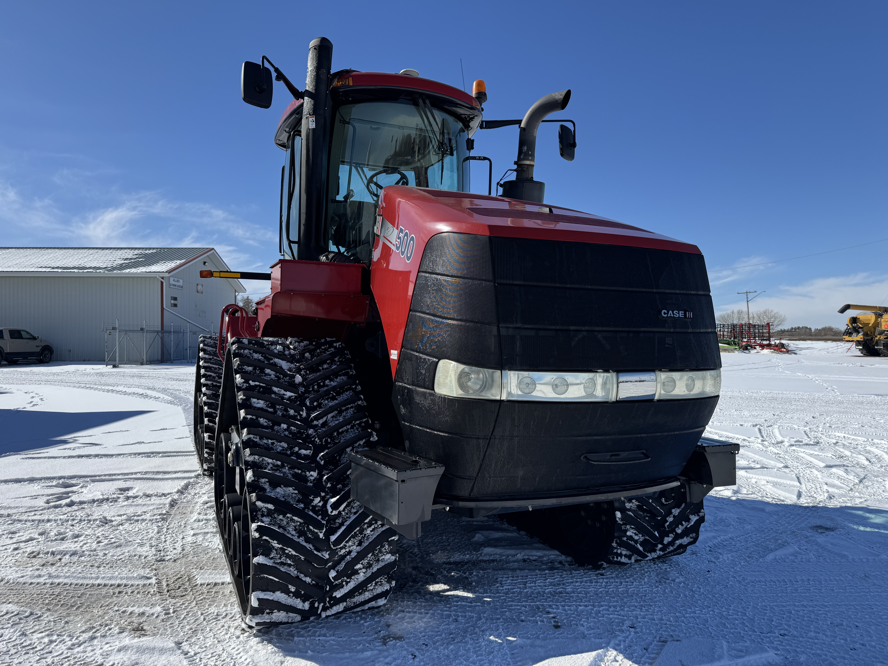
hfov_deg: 71.6
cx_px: 444
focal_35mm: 24
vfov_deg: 56.8
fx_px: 616
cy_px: 333
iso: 80
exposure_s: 1/7092
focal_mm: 6.76
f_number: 1.78
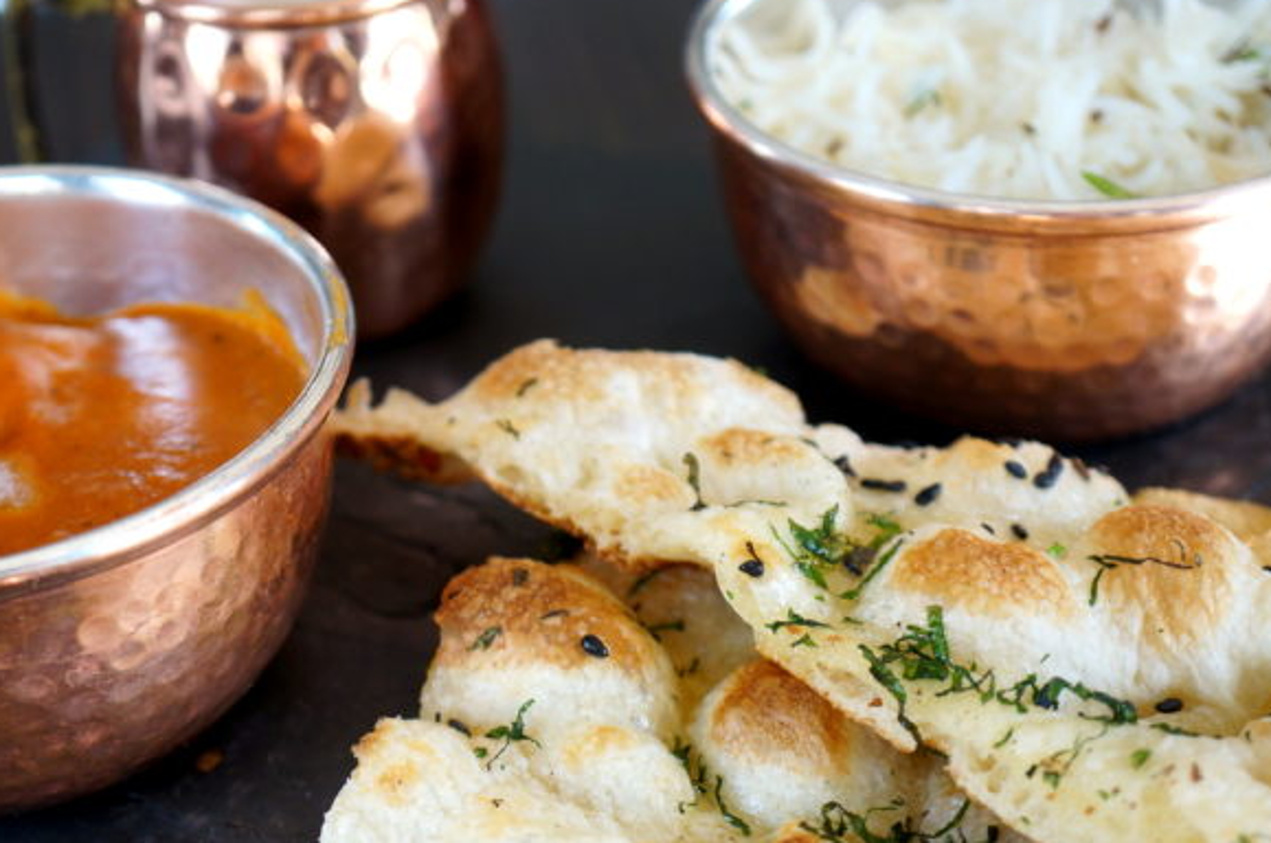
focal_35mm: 70
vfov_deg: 19.4
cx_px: 448
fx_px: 2467
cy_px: 465
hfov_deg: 28.7
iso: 200
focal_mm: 30
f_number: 4
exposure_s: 1/40
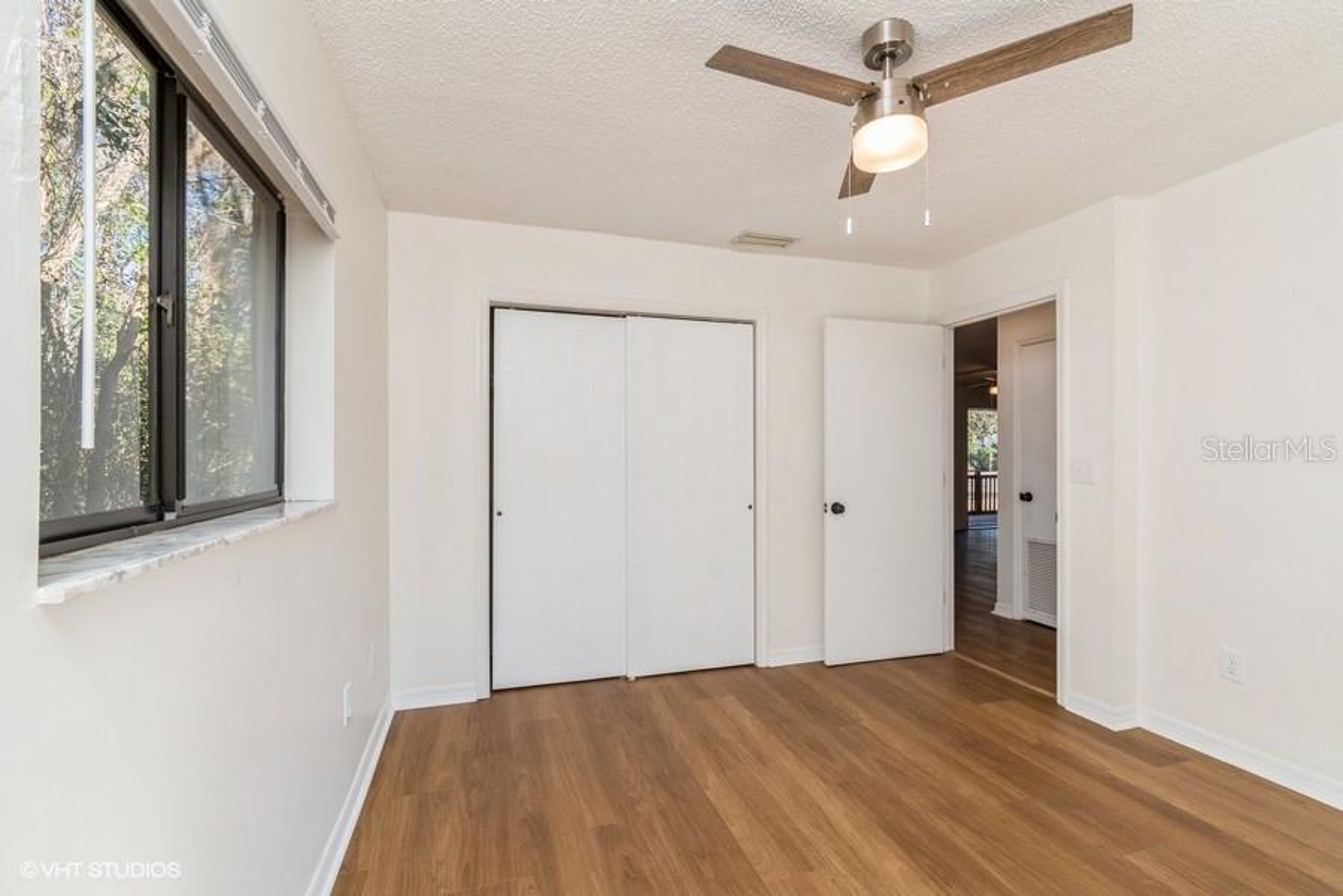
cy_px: 448
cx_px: 672
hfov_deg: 100.4
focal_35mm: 15
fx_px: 560
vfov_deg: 77.3
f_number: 8
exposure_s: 1/60
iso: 200
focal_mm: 10
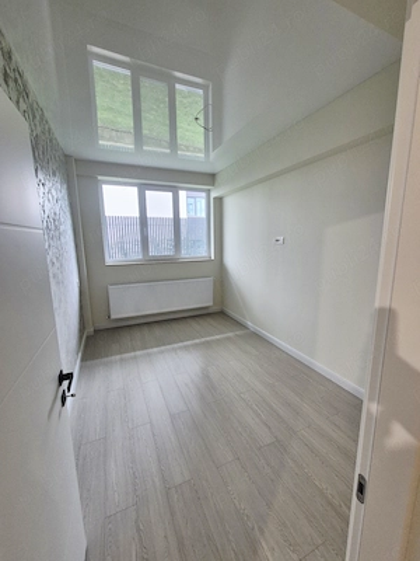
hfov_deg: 89.9
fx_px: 210
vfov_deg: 106.2
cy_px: 280
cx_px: 210
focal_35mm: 13
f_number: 2.2
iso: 250
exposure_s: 1/50
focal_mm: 2.2
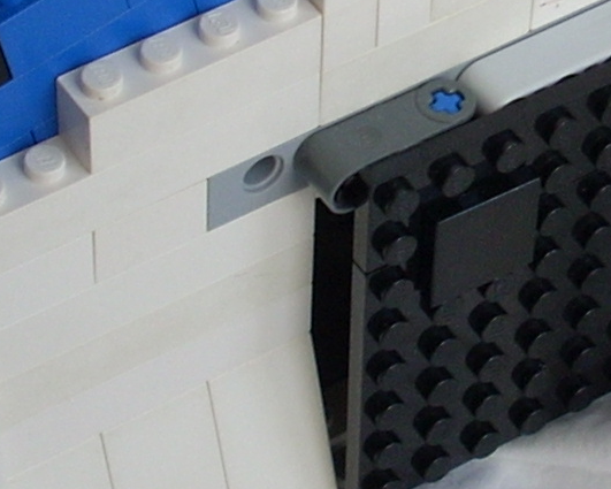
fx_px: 3147
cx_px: 507
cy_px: 2
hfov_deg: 11.0
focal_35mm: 174
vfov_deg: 8.8
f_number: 2.8
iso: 64
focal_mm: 6.2
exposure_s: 1/46.2
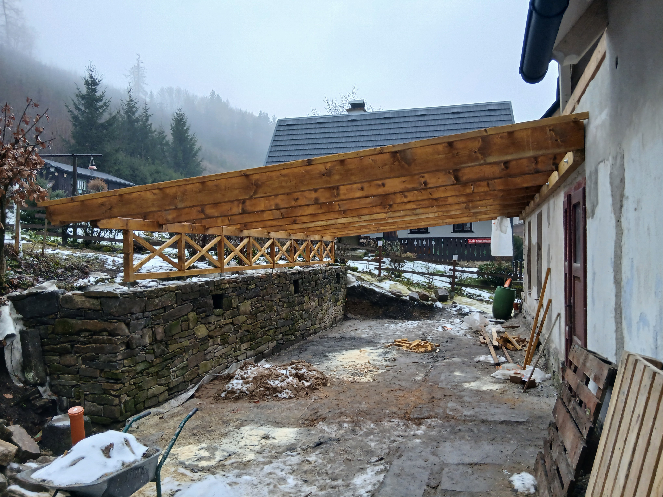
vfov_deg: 53.1
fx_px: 498
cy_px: 248
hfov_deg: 67.3
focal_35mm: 26
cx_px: 332
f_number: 1.8
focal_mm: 3.98
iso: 80
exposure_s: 1/50
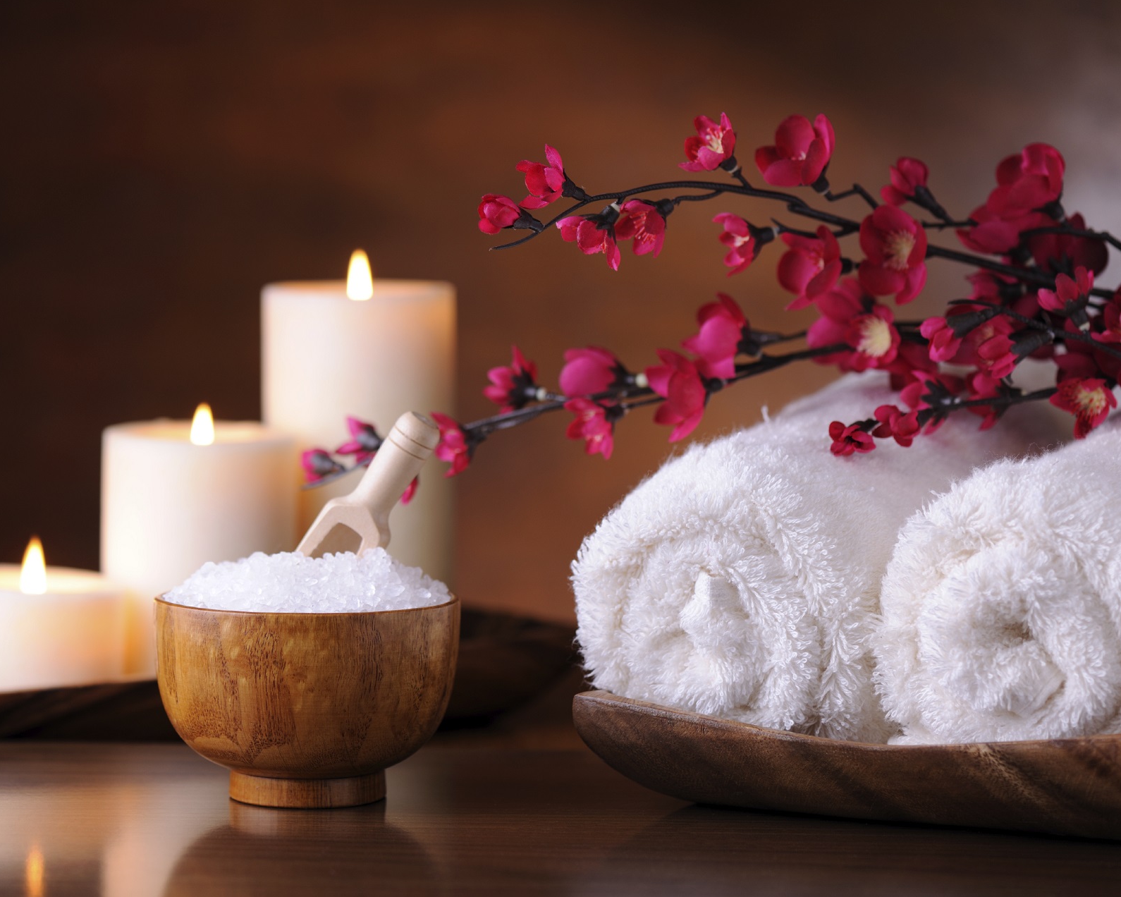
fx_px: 3948
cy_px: 447
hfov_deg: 16.2
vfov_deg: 13.0
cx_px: 504
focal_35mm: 119
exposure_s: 1/20
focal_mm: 105
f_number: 4
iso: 100
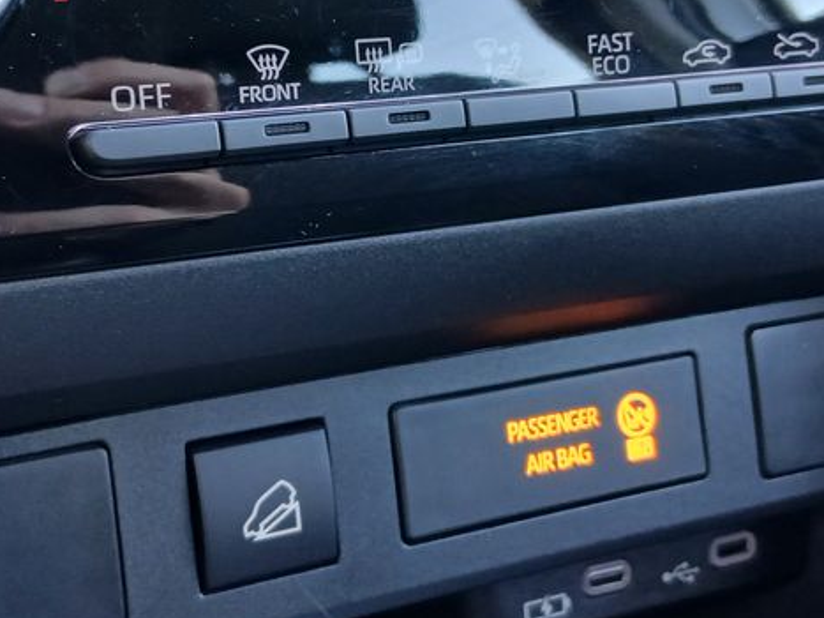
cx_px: 330
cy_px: 217
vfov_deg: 25.5
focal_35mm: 57
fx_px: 1356
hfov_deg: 33.7
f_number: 1.8
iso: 250
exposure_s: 1/33.3
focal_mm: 3.98
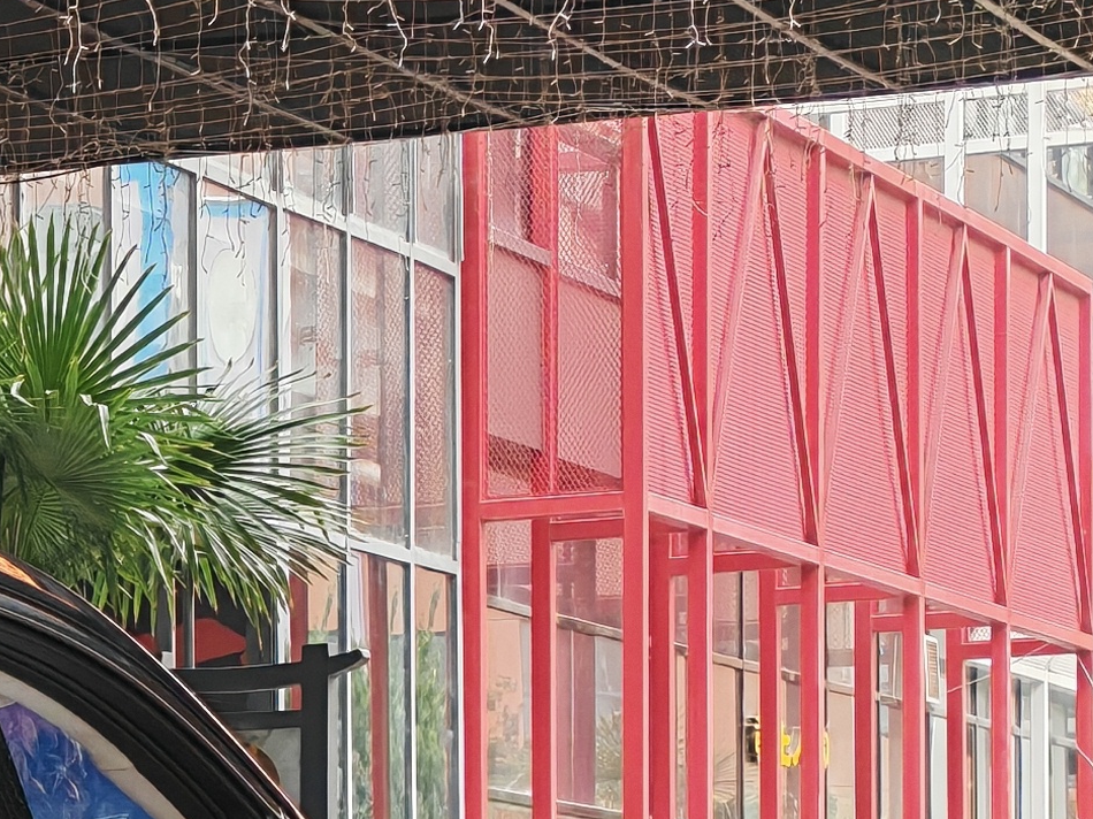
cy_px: 1293
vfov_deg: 7.0
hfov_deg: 8.9
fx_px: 6534
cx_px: -1194
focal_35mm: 207
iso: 50
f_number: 1.9
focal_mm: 6.12
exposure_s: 1/100
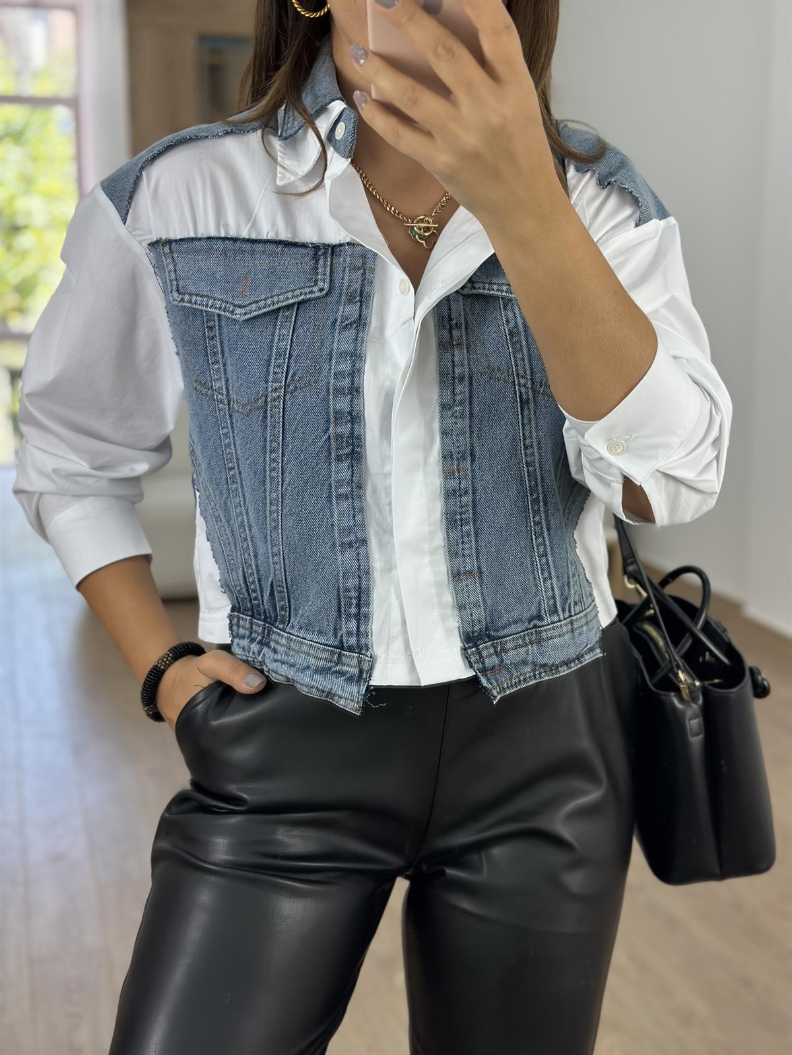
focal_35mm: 48
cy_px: 528
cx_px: 396
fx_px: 1464
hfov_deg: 30.3
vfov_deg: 39.7
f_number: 1.78
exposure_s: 1/351
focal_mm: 6.86
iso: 80
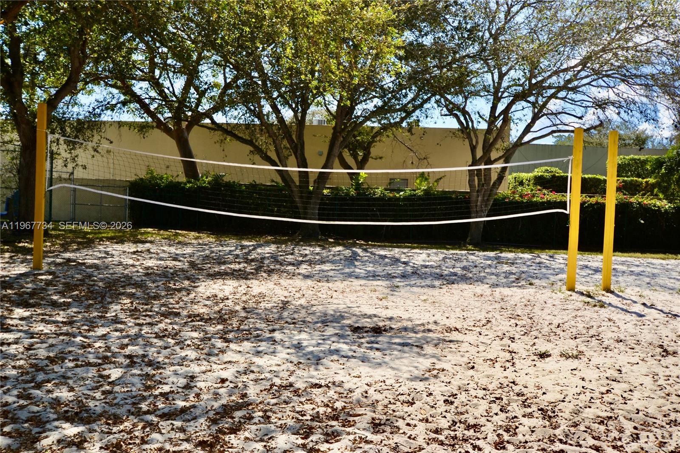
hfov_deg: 57.2
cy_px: 226
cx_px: 340
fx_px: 623
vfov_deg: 40.0
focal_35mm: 33
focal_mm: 22
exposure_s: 1/200
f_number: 7.1
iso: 100
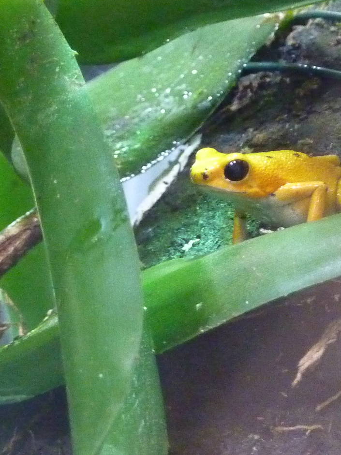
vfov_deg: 12.0
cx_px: 279
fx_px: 2169
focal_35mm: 165
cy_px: 210
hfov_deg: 9.0
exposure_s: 1/13
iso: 800
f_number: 4.1
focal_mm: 11
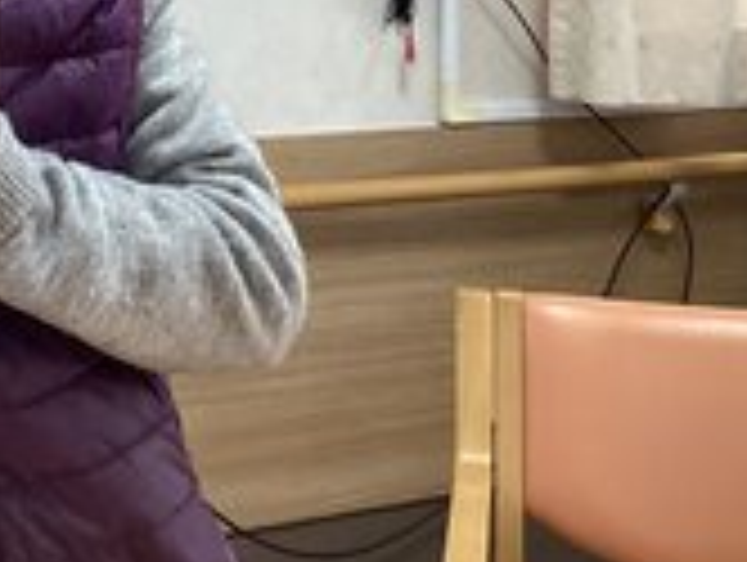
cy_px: -90
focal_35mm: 84
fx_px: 1815
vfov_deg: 16.9
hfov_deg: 22.4
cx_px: 0
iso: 200
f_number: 2.4
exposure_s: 1/60
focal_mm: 3.3
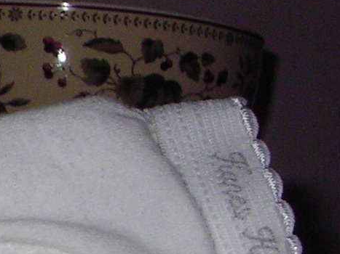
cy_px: 291
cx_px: -299
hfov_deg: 11.5
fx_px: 1551
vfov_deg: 9.3
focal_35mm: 158
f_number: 4.8
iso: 100
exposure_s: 1/30
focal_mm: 5.6
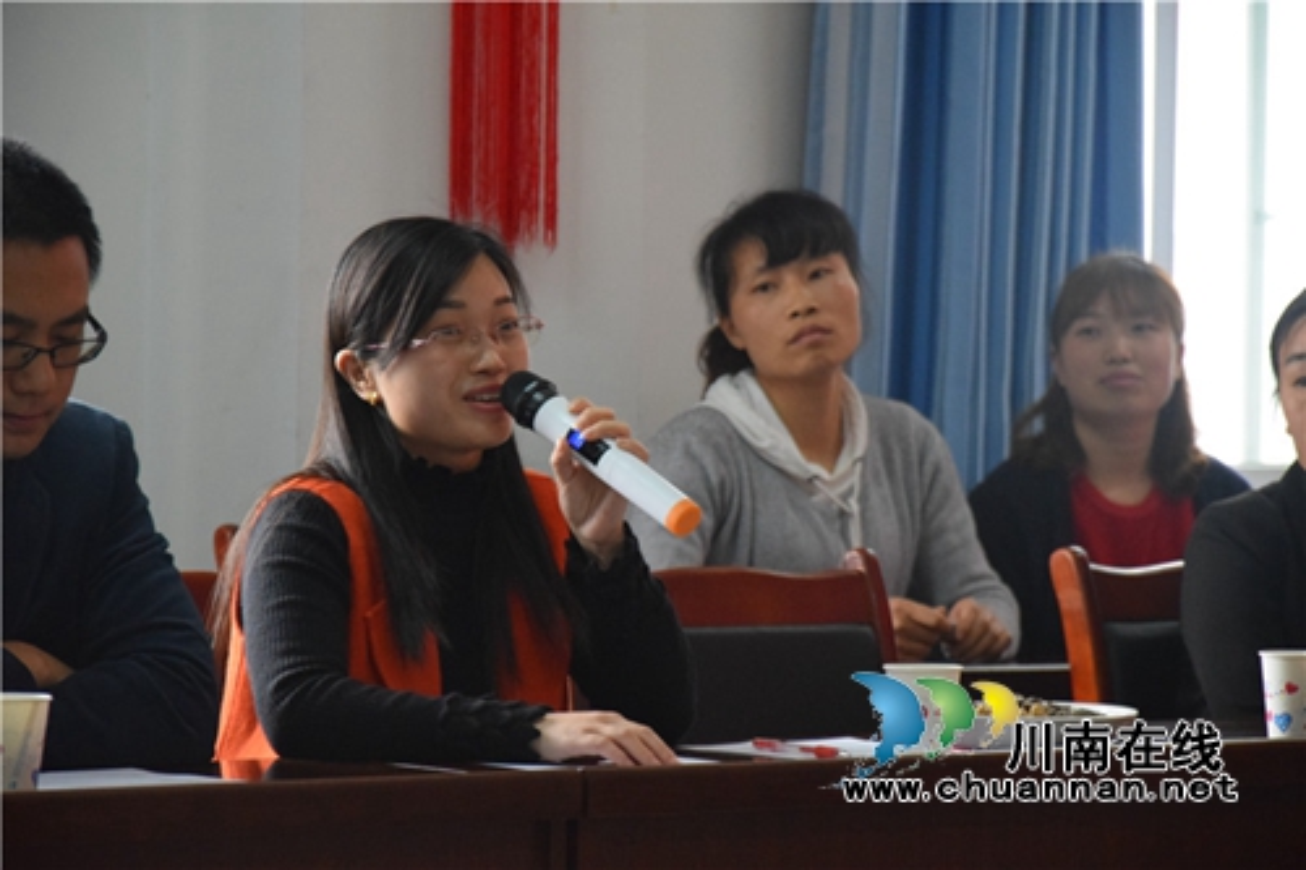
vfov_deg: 8.7
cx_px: 653
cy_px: 435
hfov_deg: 13.0
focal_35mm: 158
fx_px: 5712
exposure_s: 1/160
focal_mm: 105
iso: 3200
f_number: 5.6
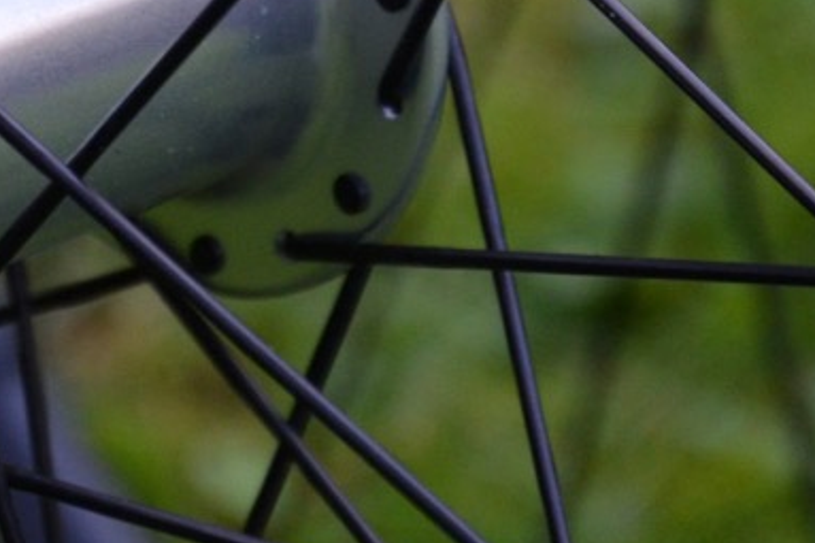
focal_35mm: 426
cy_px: -168
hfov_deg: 4.8
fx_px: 9632
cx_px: 145
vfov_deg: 3.2
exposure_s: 1/160
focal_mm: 85
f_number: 5.6
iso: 800
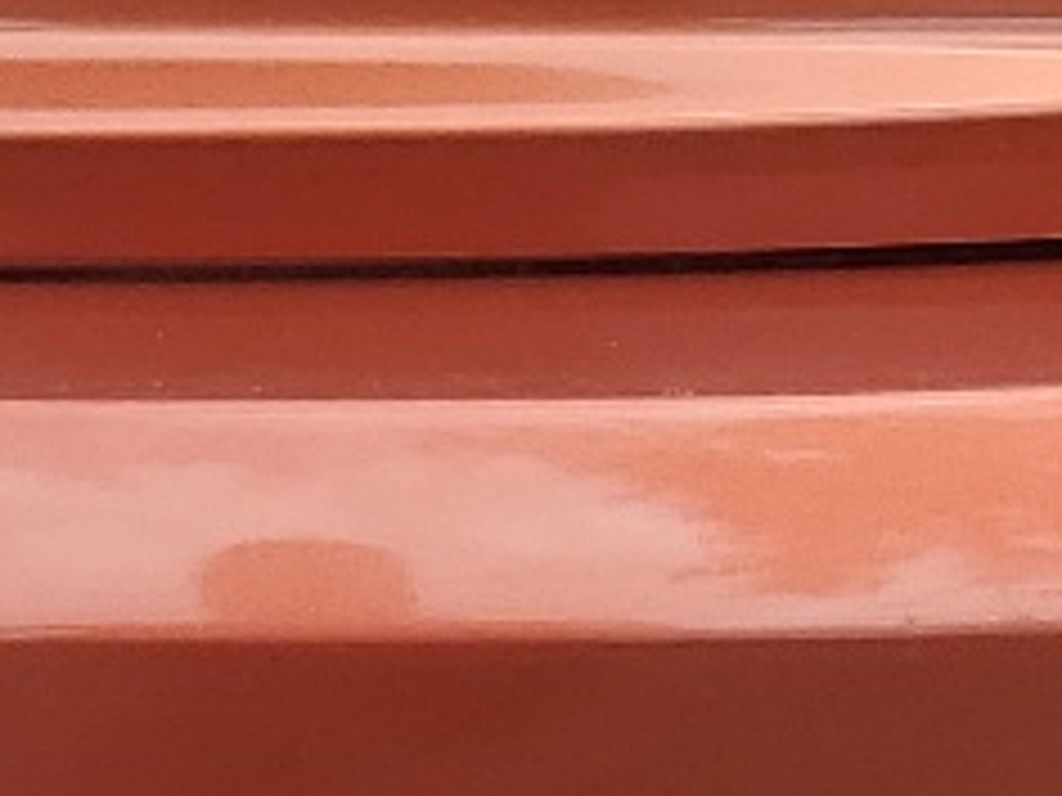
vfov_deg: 8.2
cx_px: -45
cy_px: -562
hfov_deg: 11.1
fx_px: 5400
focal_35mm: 176
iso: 50
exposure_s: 1/1429
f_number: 1.5
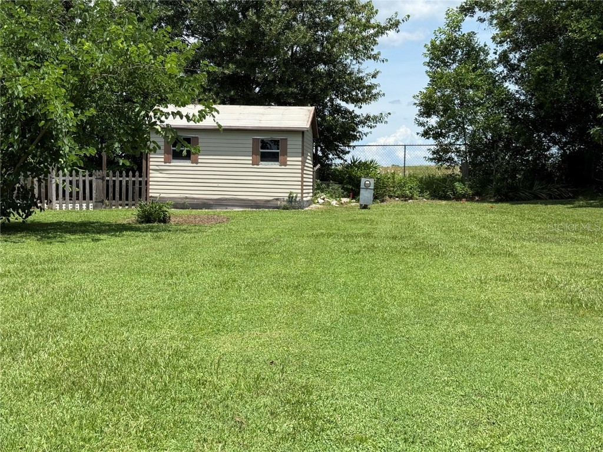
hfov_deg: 39.7
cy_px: 226
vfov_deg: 30.3
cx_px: 302
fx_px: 836
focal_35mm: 48
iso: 64
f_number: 1.78
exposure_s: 1/4329
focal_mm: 6.76
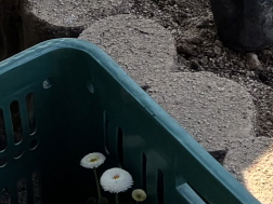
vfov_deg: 6.3
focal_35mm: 206
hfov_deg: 9.6
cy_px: -504
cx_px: 142
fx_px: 1625
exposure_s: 1/927
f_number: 1.6
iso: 50
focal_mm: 5.96
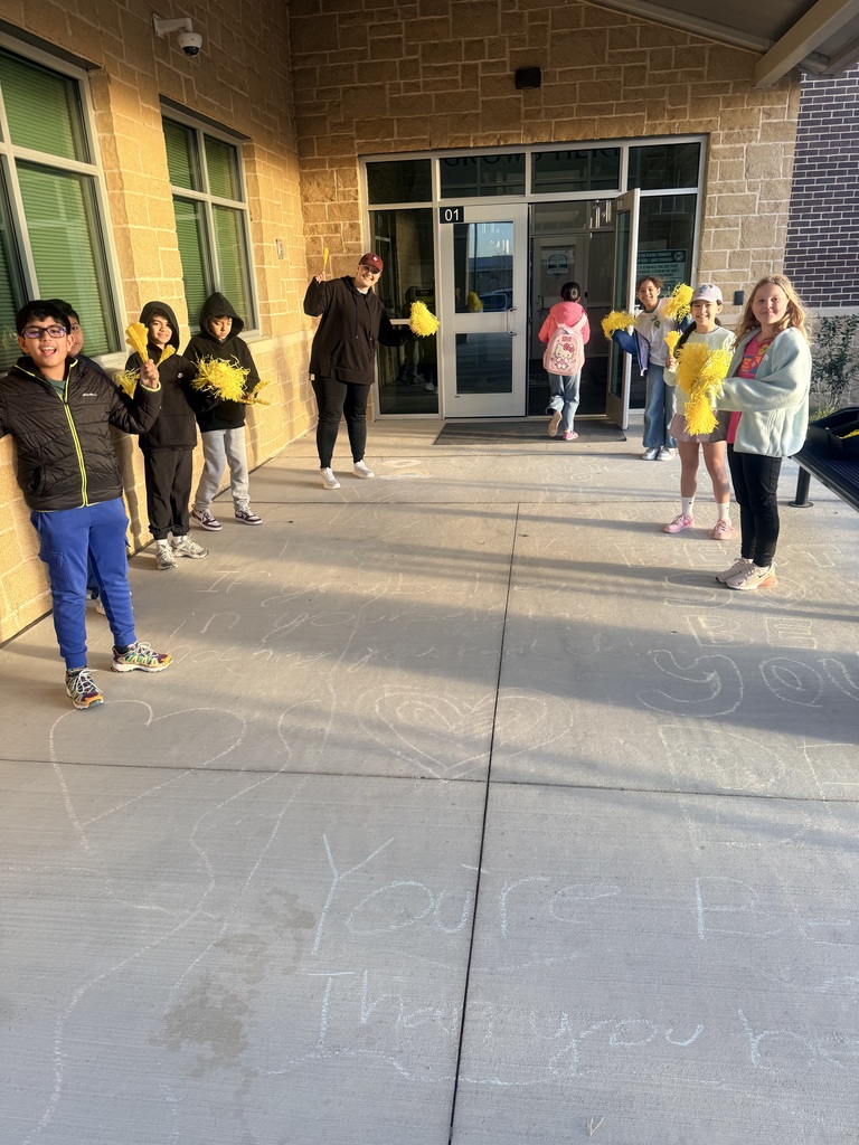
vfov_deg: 71.6
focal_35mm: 24
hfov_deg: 56.8
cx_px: 430
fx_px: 794
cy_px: 572
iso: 64
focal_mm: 6.76
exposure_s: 1/196
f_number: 1.78
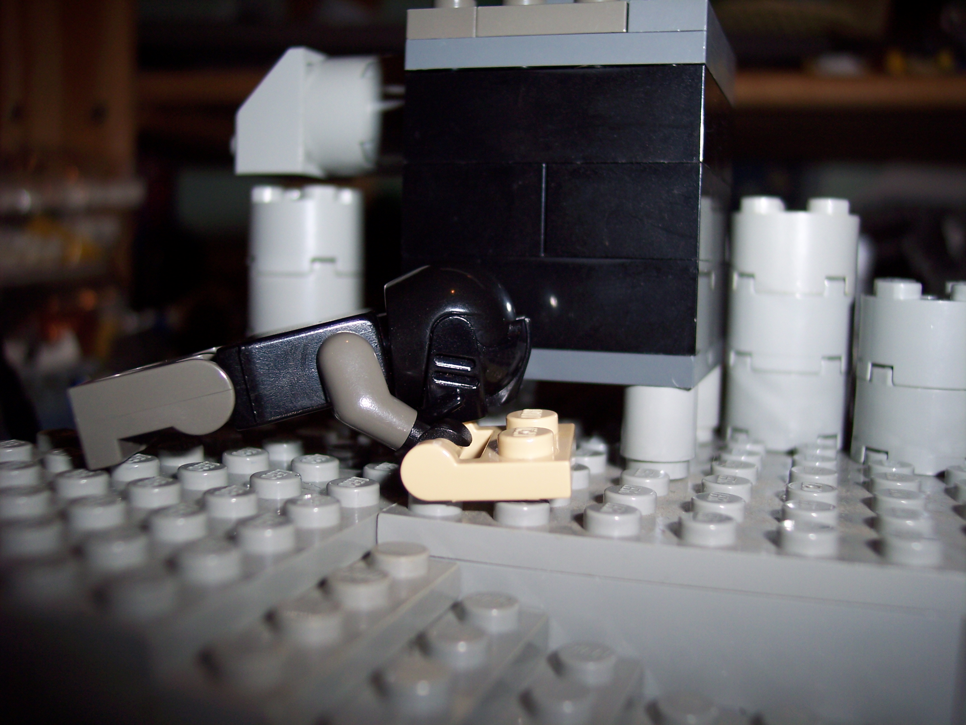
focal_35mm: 39
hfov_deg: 47.9
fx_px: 1088
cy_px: 362
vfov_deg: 36.8
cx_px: 483
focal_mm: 8
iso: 100
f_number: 2.8
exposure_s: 1/60
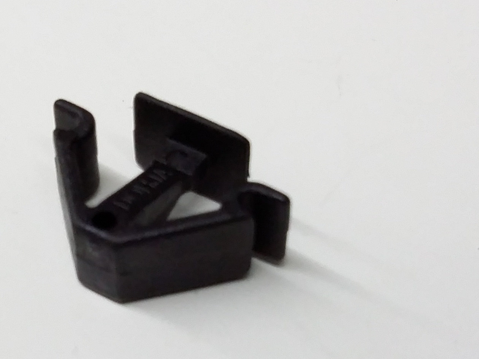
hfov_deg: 23.3
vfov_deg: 17.7
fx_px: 1149
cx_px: 115
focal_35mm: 83
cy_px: 247
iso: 160
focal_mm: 3.4
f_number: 2.4
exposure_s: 1/20
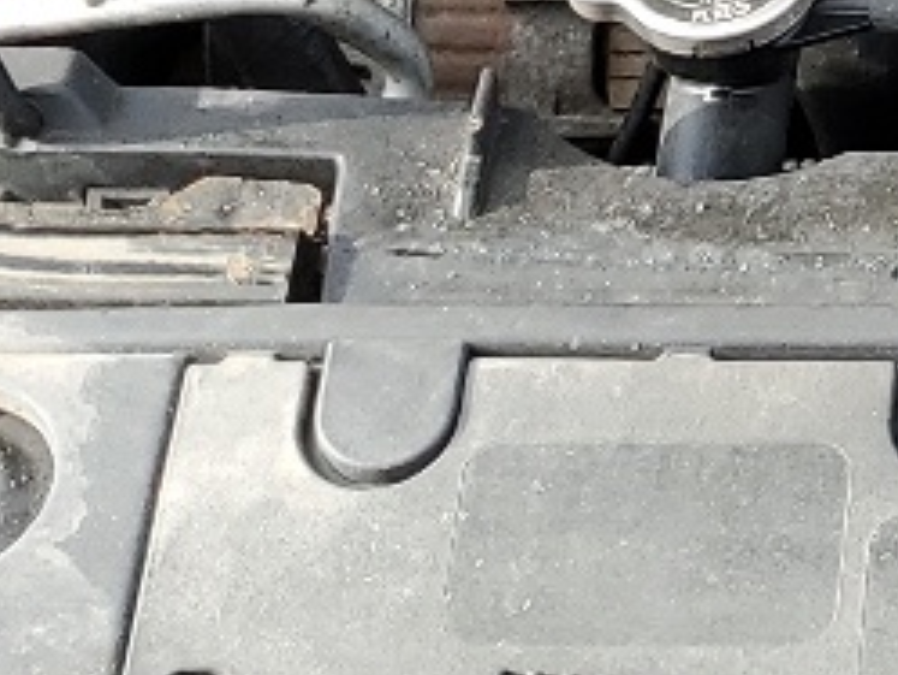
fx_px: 4334
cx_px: 1760
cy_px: -401
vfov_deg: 8.6
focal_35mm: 167
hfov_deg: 10.9
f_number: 1.5
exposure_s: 1/400
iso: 50
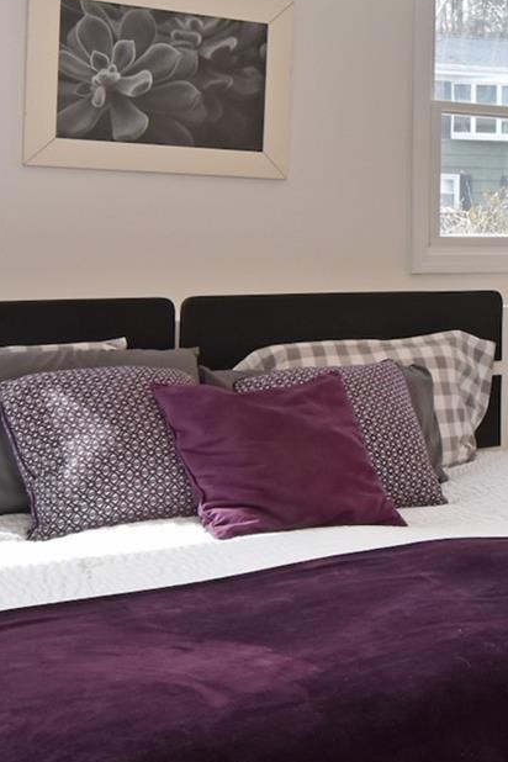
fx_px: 1157
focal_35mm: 55
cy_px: 231
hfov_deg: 22.8
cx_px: 609
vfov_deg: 36.0
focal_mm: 11
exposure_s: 1/100
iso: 640
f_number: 11
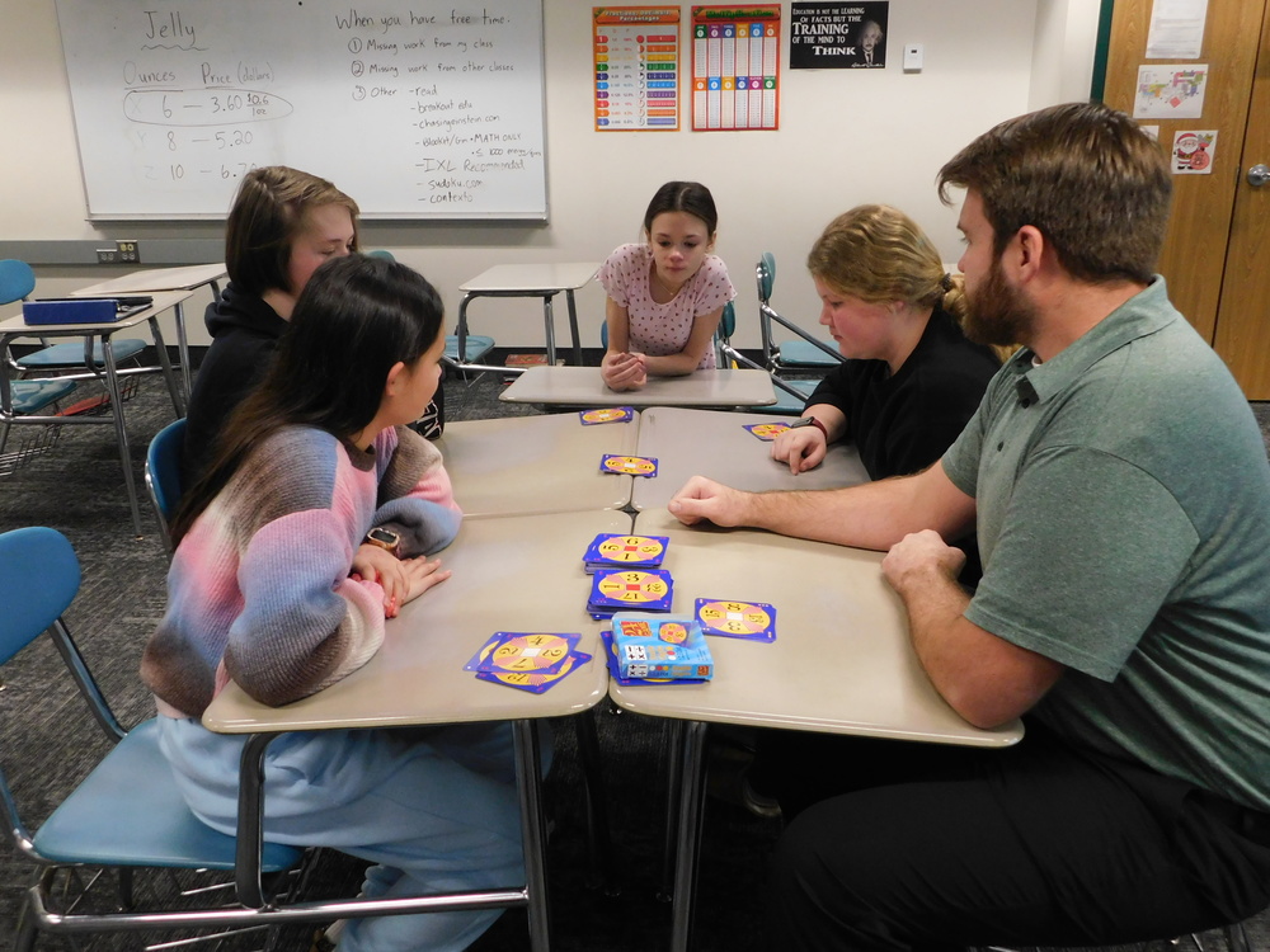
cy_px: 476
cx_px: 635
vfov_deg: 46.8
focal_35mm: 30
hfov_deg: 60.0
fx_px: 1101
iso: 400
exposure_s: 1/25
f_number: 3.2
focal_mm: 5.3
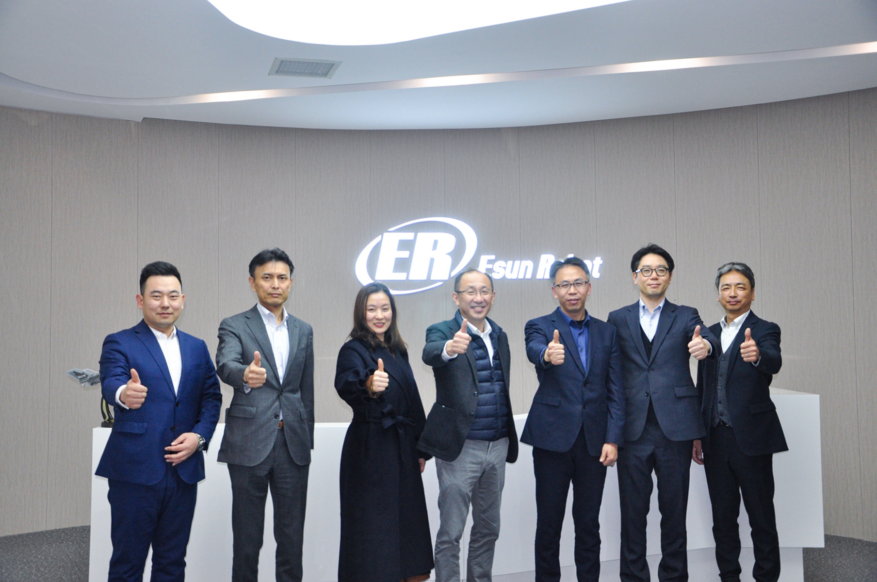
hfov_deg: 49.6
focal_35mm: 39
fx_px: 949
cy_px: 291
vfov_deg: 34.1
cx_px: 438
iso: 720
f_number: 4
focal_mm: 26
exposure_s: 1/125
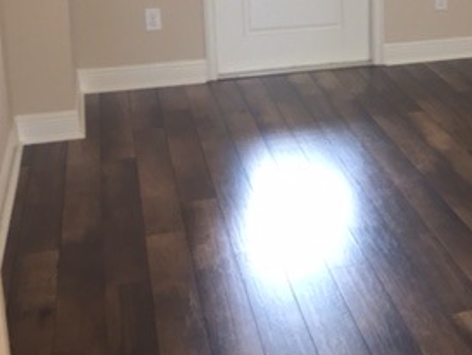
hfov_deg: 26.4
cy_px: 17
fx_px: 928
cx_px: 517
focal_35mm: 68
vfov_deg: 21.0
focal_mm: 4.15
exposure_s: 1/30
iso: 160
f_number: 2.2
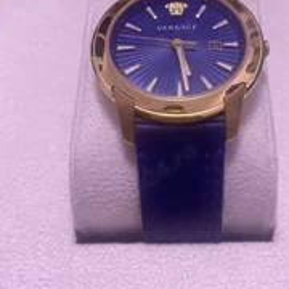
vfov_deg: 34.1
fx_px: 463
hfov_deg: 34.5
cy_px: 77
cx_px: 177
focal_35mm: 49
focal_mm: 4.25
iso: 100
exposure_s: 1/100
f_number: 1.8
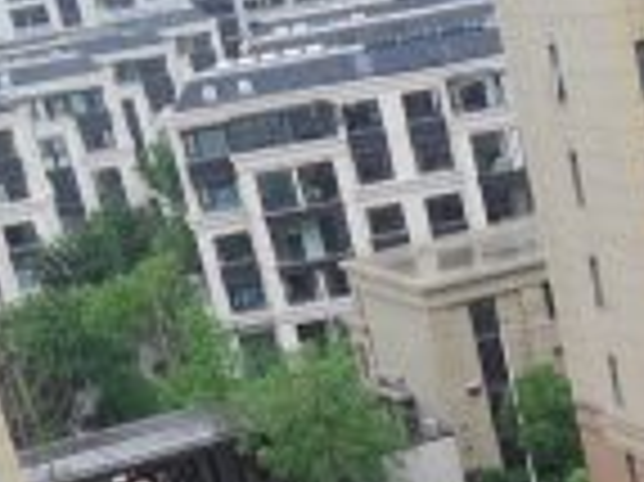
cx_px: 842
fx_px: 1877
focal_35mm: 101
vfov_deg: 12.9
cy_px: 937
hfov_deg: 18.1
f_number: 1.8
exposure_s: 1/202
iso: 50
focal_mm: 4.4
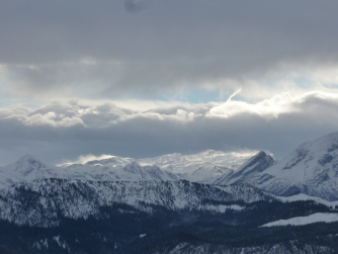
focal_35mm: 141
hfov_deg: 14.0
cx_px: 172
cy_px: 132
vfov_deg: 10.5
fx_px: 1378
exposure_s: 1/640
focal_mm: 23.4
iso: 160
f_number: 5.6
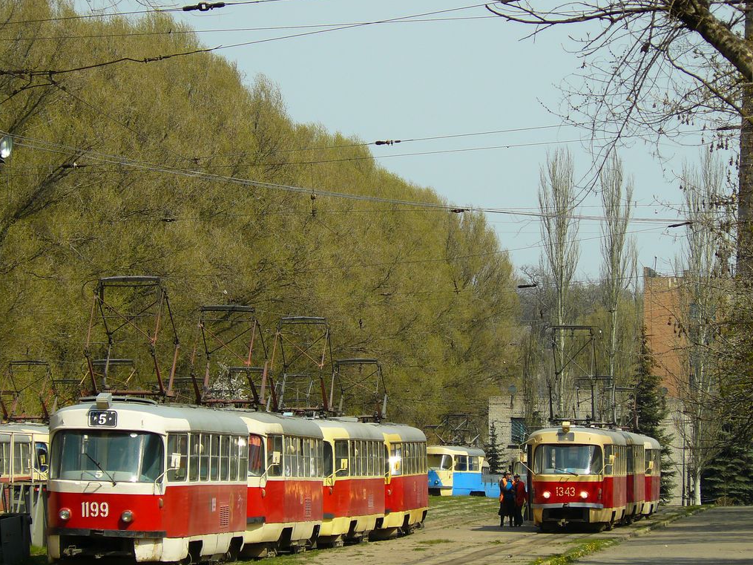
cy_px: 281
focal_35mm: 232
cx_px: 378
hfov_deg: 8.5
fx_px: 5046
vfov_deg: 6.4
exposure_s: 1/1000
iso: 100
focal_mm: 38.3
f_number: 3.6
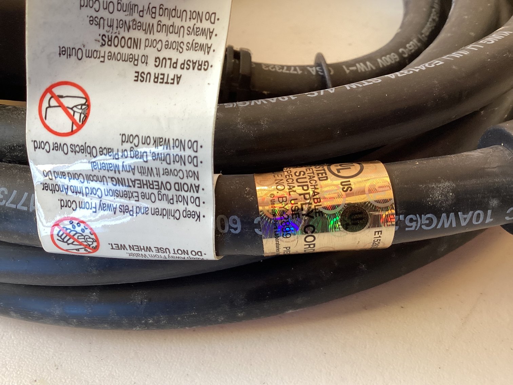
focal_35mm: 31
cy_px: 192
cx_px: 256
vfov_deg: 45.4
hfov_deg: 58.3
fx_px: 459
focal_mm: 3.3
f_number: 2.4
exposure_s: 1/120
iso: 80
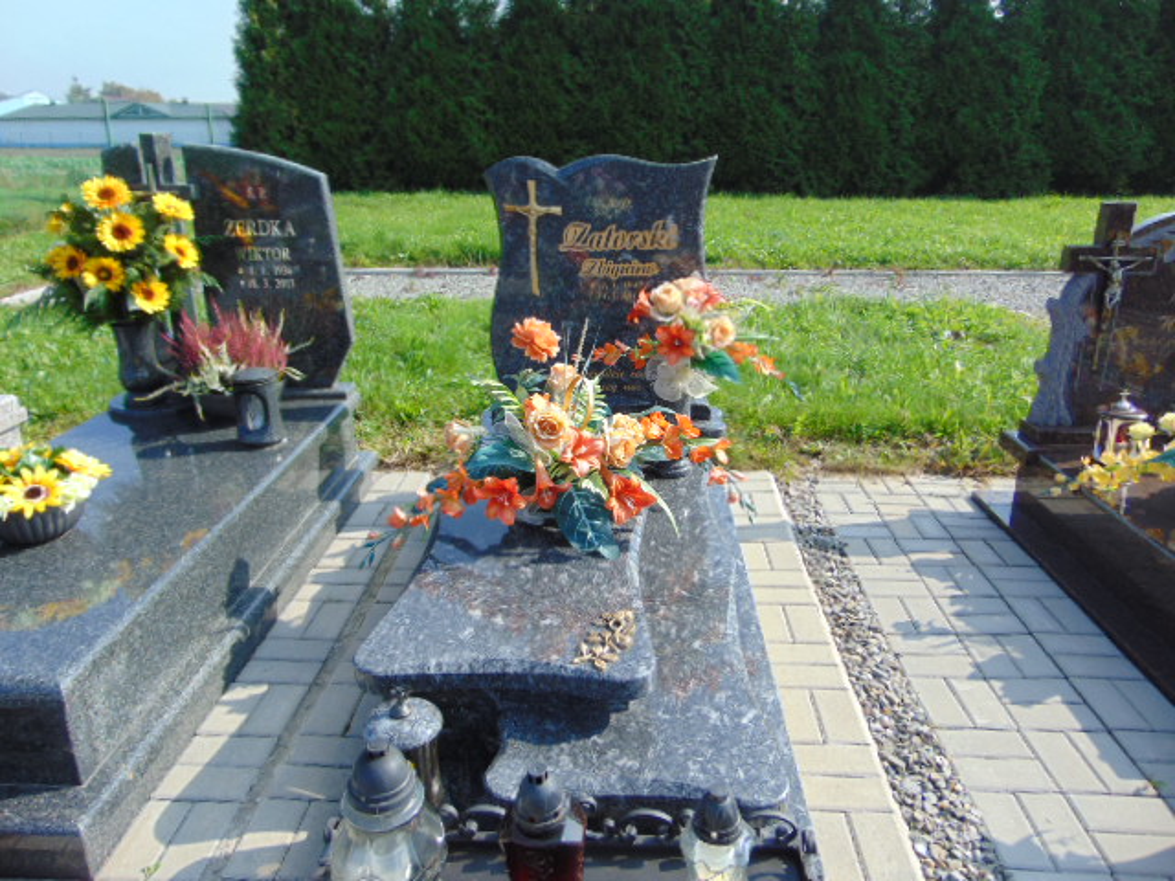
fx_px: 849
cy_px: 440
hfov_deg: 69.4
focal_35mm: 25
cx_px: 588
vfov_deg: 54.9
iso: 80
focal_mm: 4.5
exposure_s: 1/800
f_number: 3
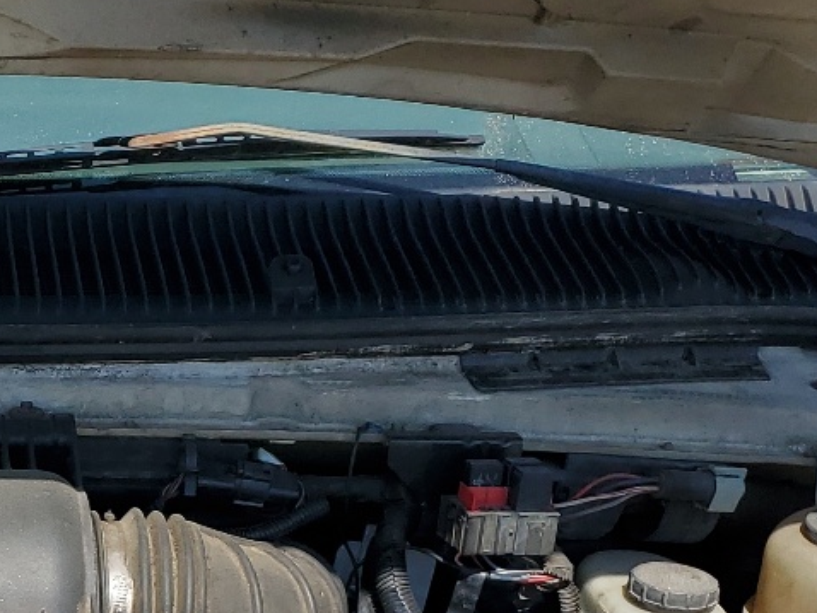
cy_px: 541
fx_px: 2054
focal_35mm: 87
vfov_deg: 16.8
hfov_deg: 20.8
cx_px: -200
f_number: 1.5
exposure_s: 1/3333
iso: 50
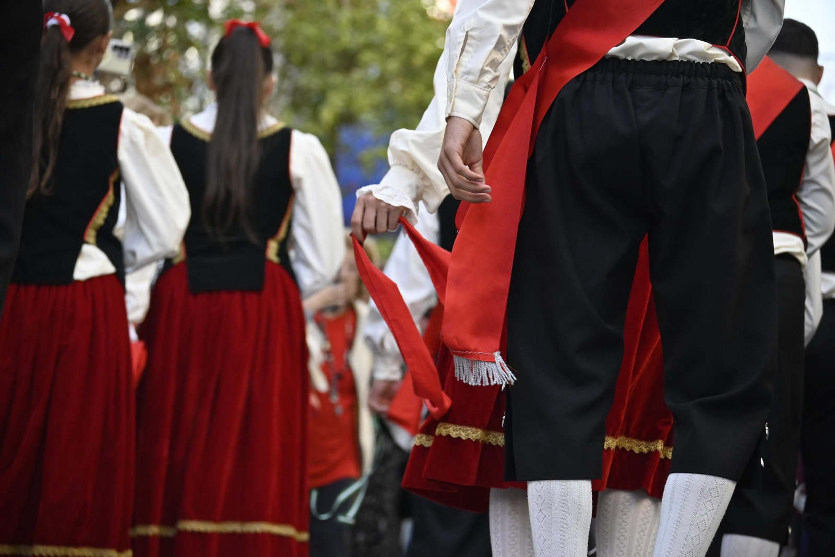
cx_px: 418
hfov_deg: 11.4
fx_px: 4174
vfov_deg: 7.6
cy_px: 278
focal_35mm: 180
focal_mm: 120
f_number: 5.3
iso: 500
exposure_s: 1/400
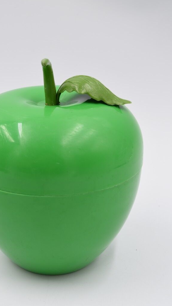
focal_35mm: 65
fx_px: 524
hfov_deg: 18.6
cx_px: 60
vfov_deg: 32.5
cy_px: 172
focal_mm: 35
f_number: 5.6
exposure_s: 1/125
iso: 160
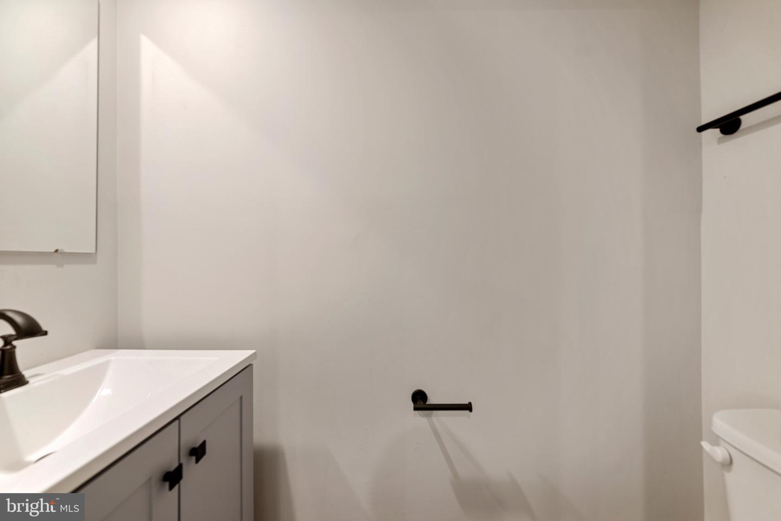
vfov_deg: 81.2
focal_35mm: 14
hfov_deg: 104.2
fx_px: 304
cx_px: 390
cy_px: 260
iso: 100
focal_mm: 14
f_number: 4
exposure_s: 1/13
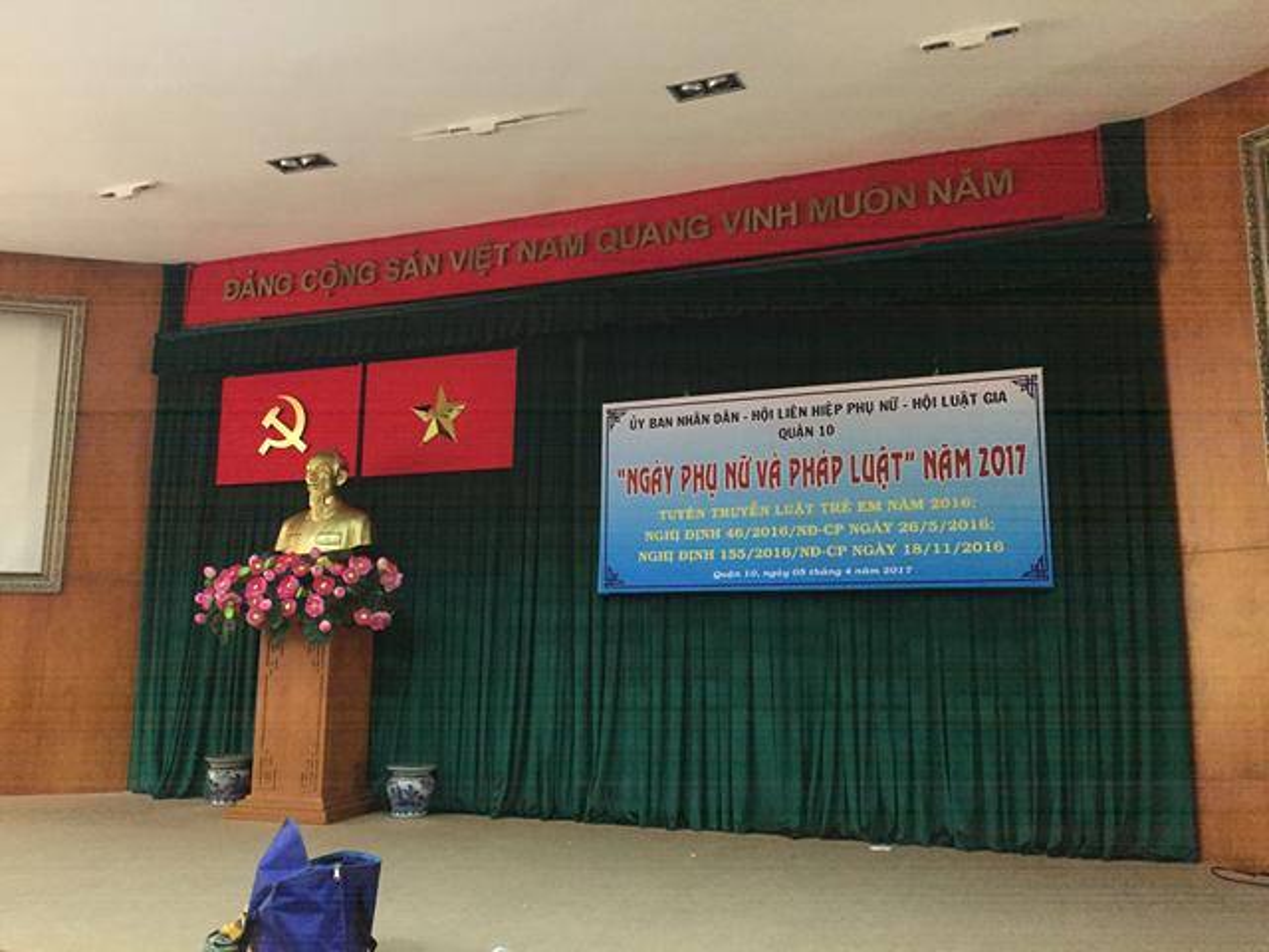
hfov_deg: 61.7
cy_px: 476
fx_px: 1063
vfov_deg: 48.2
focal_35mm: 29
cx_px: 634
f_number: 2.2
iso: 250
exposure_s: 1/25
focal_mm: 4.15
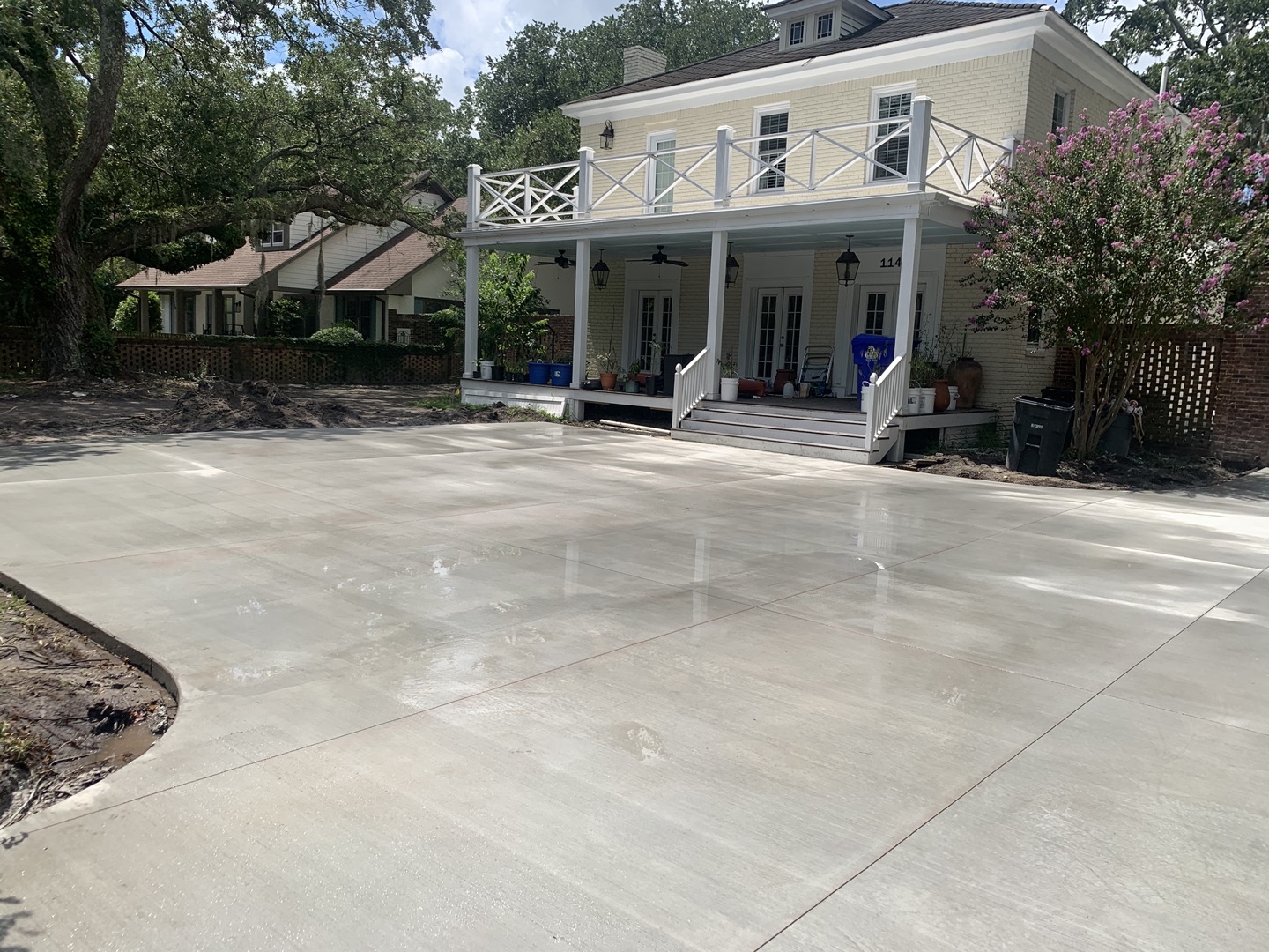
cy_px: 476
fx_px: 953
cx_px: 634
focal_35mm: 26
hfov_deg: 67.3
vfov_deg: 53.1
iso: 25
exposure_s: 1/2309
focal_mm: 4.25
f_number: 1.8
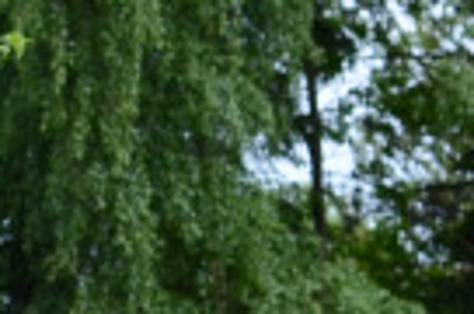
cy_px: 555
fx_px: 4562
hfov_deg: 5.6
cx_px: -913
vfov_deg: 3.9
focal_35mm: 347
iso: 160
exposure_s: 1/250
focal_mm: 35
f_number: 4.5
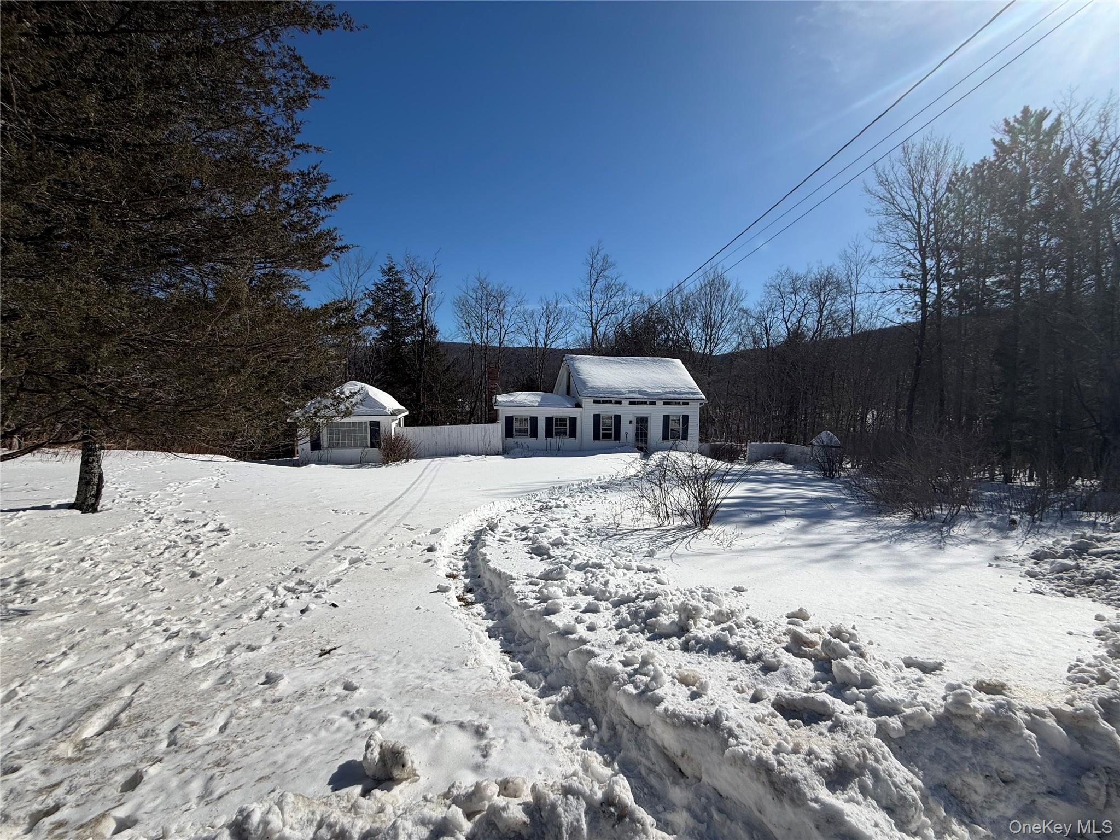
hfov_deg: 102.1
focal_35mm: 14
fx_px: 453
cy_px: 420
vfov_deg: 85.7
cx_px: 560
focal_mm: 2.22
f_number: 2.2
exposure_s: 1/2611
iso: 20
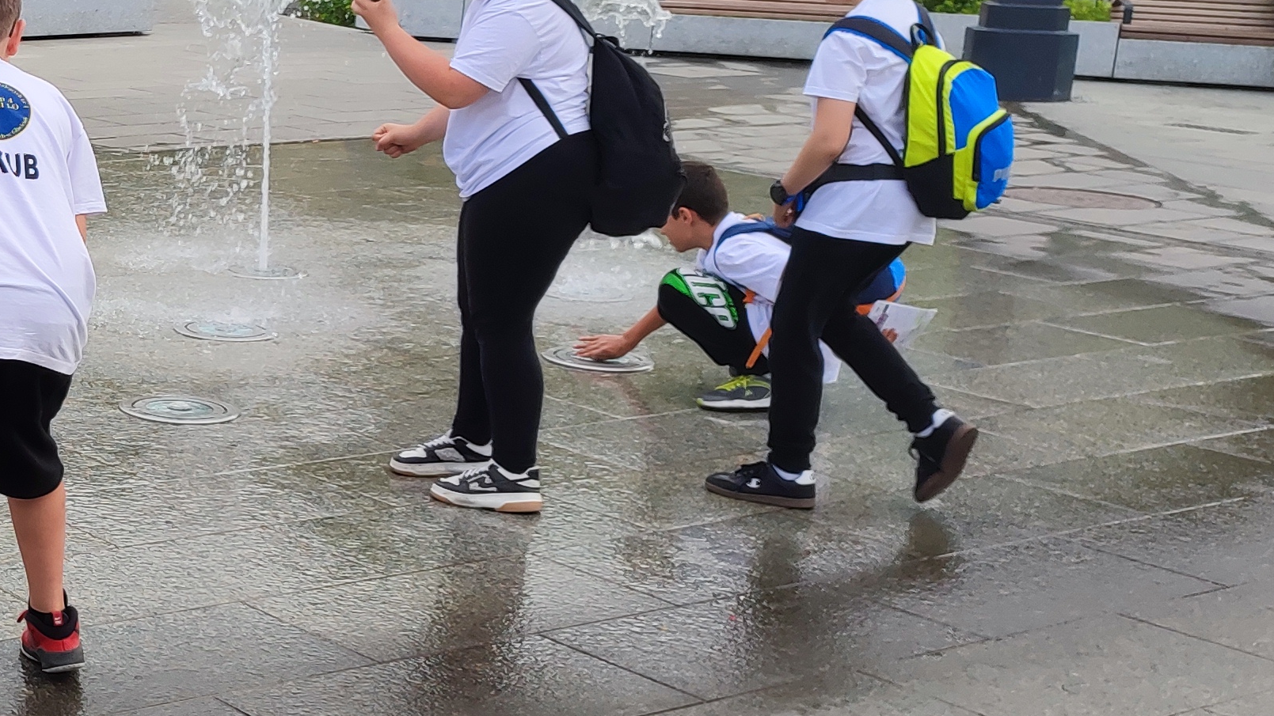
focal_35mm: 65
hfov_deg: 28.8
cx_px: -188
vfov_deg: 18.5
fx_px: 2196
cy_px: 311
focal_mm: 5.89
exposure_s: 1/297
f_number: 1.89
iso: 50
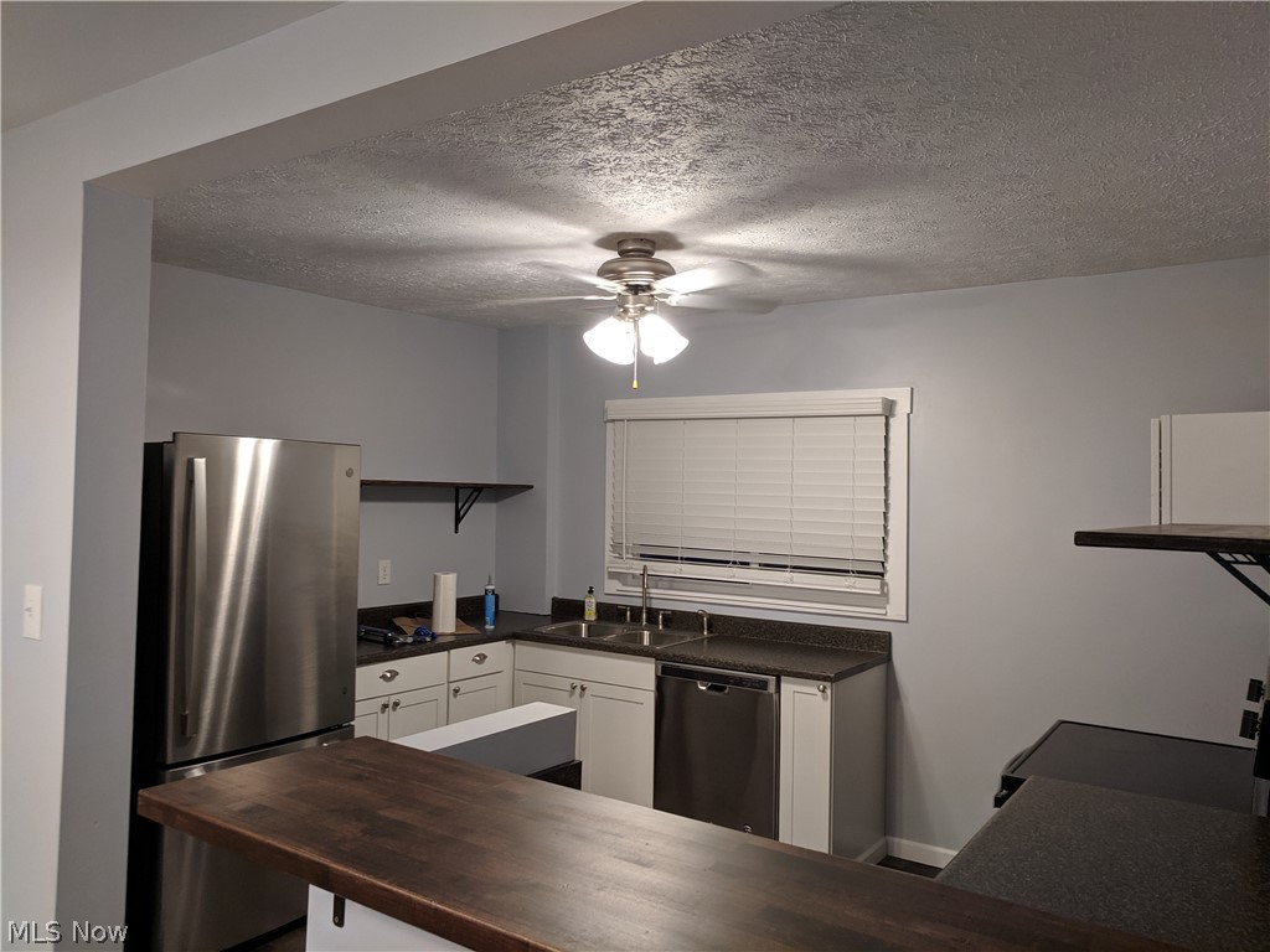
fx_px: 954
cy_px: 476
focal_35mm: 26
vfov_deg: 53.1
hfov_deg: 67.3
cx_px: 635
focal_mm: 4.67
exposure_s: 1/60
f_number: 2
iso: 193
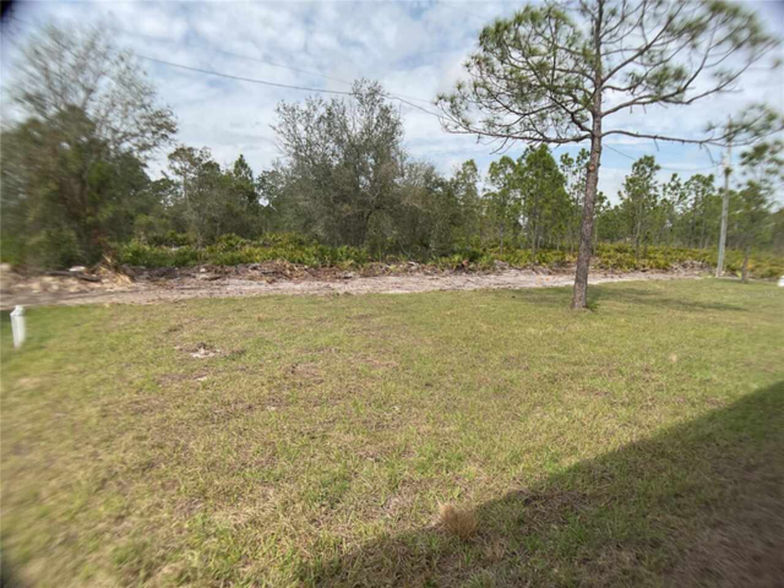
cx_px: 392
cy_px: 294
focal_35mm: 29
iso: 16
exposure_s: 1/1730
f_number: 1.8
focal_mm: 3
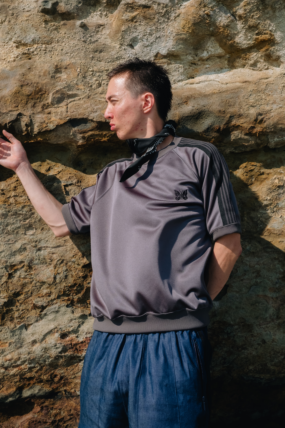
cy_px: 214
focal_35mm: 35
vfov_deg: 54.4
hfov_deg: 37.9
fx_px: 416
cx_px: 142
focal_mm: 23
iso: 800
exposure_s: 1/500
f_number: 13
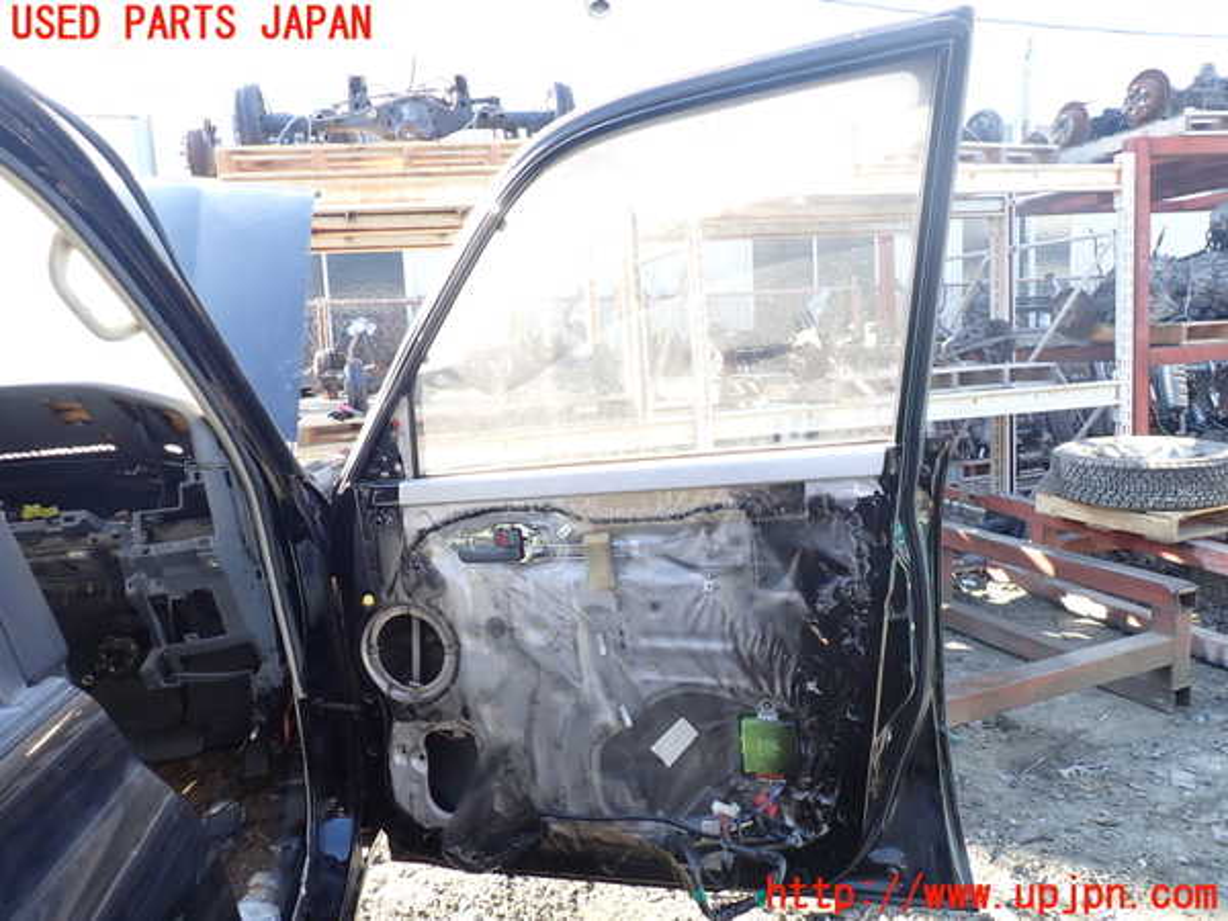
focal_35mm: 25
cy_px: 460
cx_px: 614
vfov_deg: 54.9
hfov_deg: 69.4
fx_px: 887
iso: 100
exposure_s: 1/80
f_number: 2.8
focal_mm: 4.5
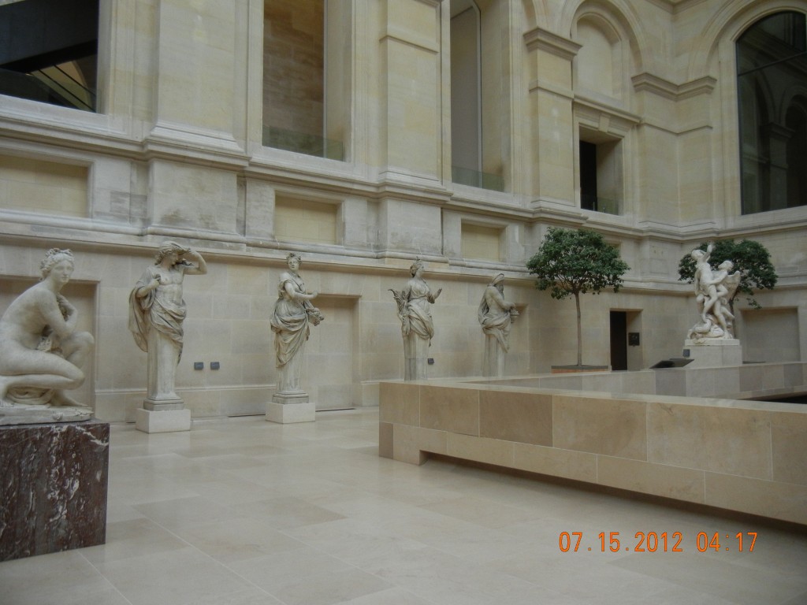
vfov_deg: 46.8
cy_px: 302
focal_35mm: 30
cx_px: 404
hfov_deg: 60.0
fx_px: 699
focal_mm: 5.4
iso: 296
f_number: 3.5
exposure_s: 1/57.1
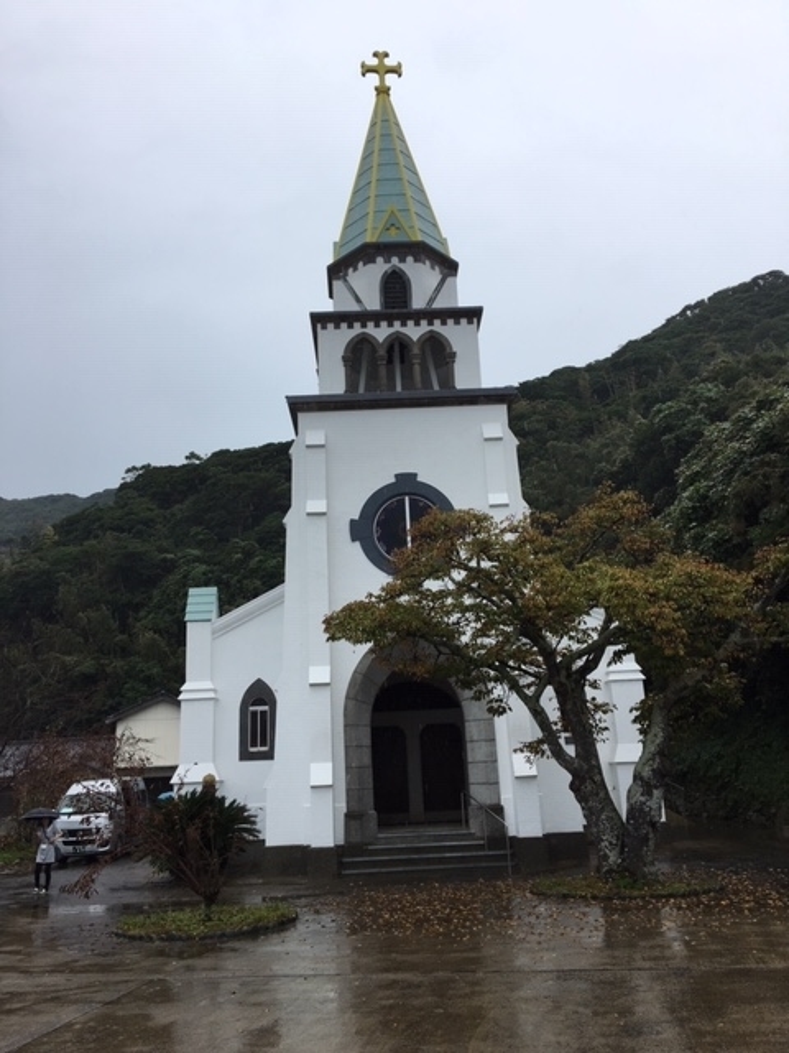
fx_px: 881
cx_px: 394
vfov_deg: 61.7
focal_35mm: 29
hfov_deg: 48.2
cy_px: 526
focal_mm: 4.15
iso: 25
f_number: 2.2
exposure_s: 1/519
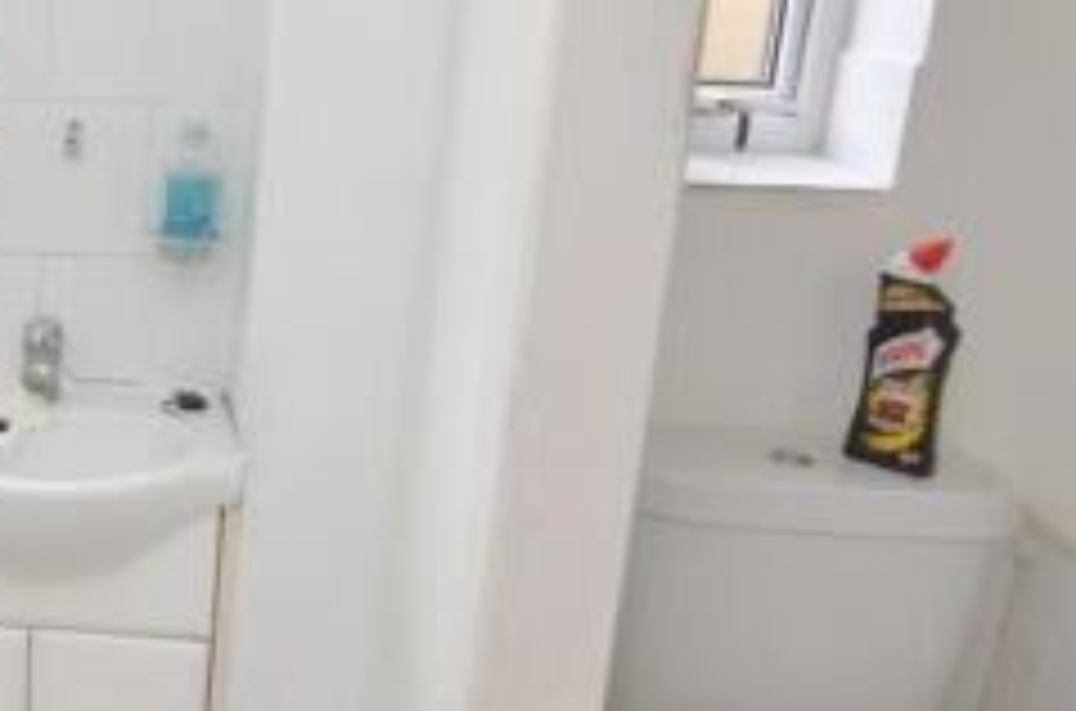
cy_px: 256
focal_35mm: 45
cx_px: -176
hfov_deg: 35.4
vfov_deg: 29.3
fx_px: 1353
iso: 400
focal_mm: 11
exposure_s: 1/60
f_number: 5.6
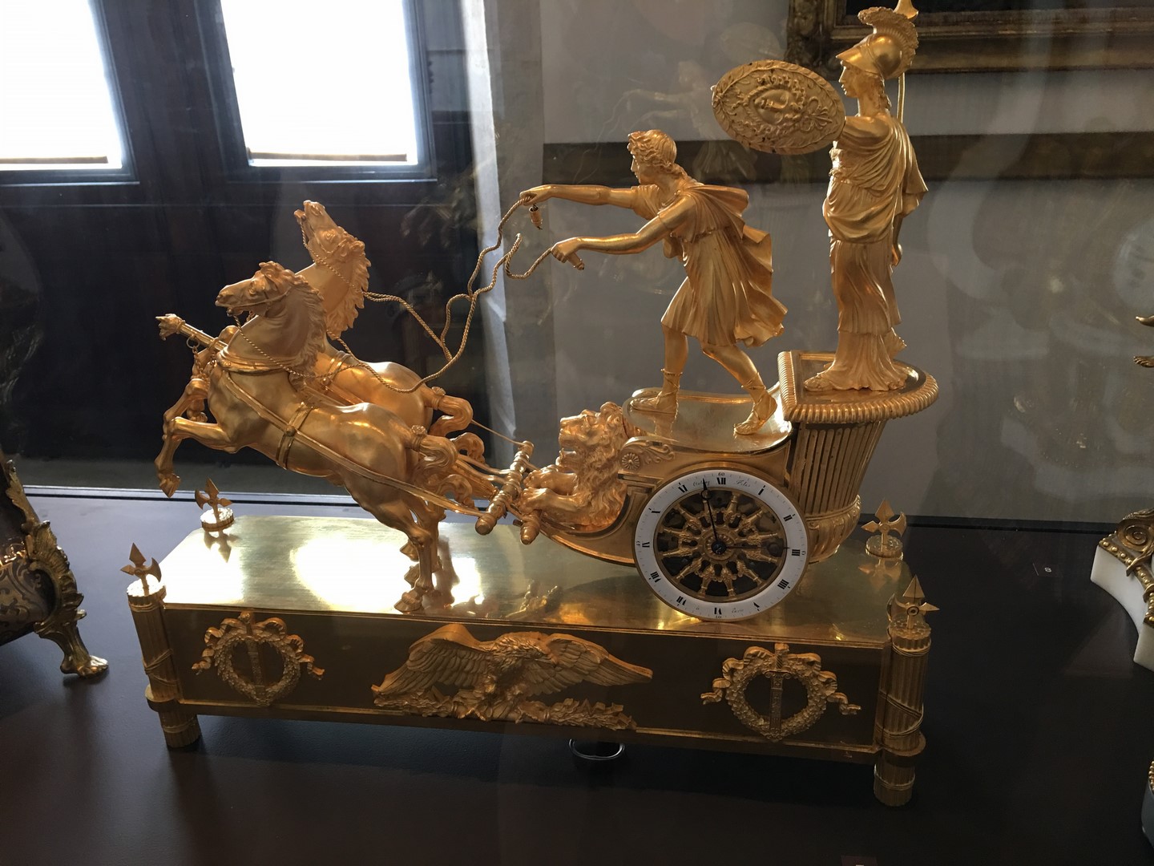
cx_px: 577
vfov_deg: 48.2
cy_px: 433
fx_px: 967
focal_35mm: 29
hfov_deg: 61.7
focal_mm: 4.15
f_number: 2.2
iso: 64
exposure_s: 1/17
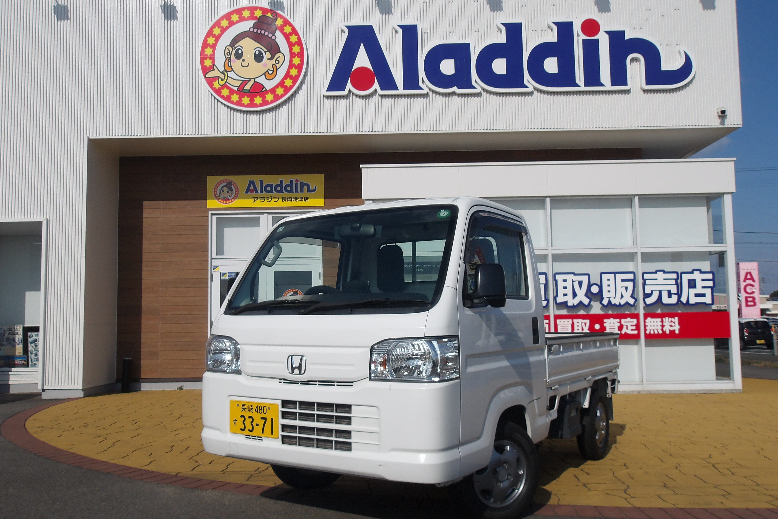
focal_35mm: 29
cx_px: 390
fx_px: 627
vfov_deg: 44.9
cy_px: 278
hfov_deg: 63.7
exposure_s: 1/305
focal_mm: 4.9
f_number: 10.4
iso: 100
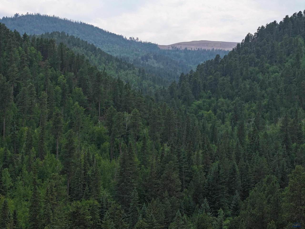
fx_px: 617
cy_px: 114
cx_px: 152
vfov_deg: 21.0
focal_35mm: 70
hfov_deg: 27.8
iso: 220
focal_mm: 19.35
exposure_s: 1/1000
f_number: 2.8
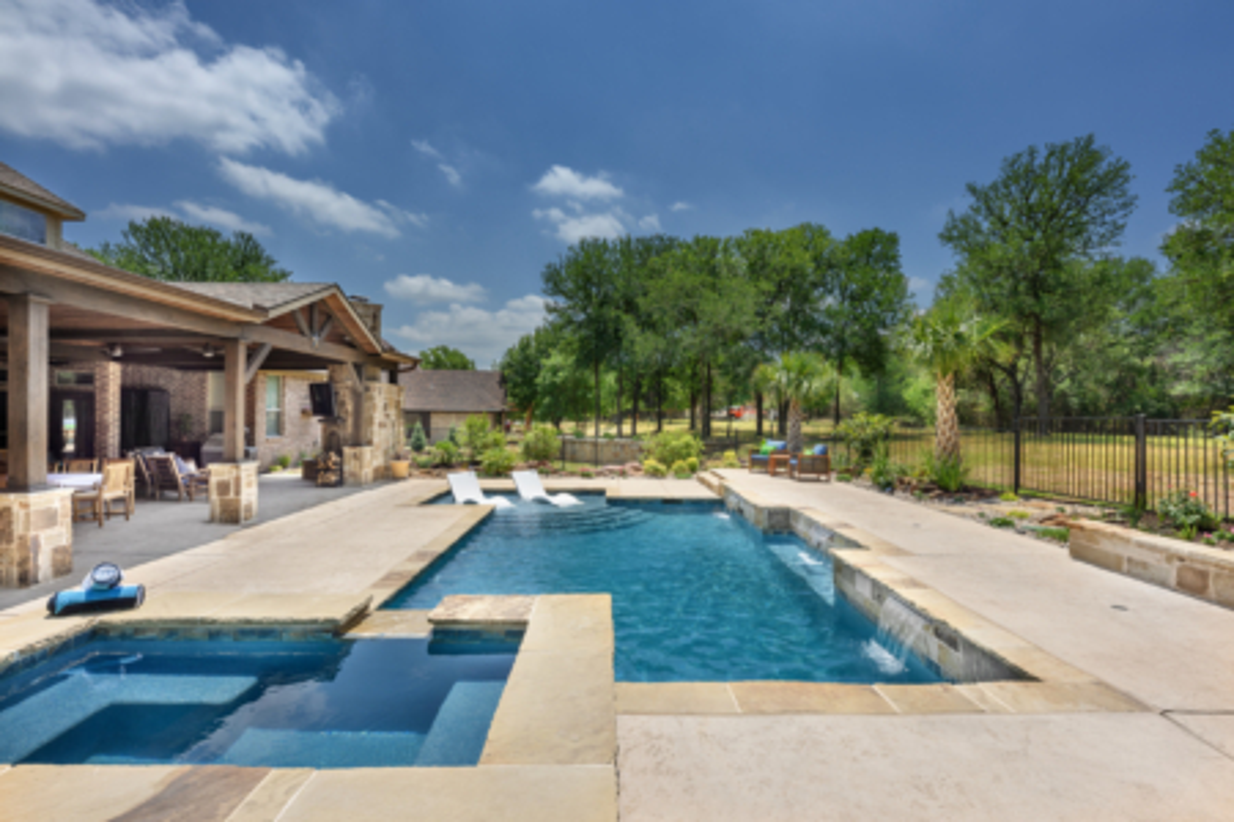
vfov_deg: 70.4
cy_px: 411
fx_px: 583
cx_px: 617
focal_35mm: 17
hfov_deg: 93.3
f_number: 8
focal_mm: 17
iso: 64
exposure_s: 1/320
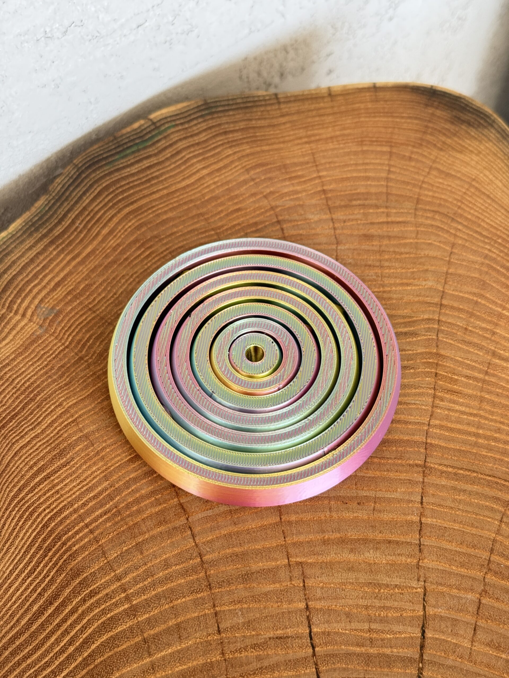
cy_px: 339
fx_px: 941
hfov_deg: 30.3
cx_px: 254
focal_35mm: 48
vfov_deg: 39.7
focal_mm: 6.76
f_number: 1.78
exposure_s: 1/60
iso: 160
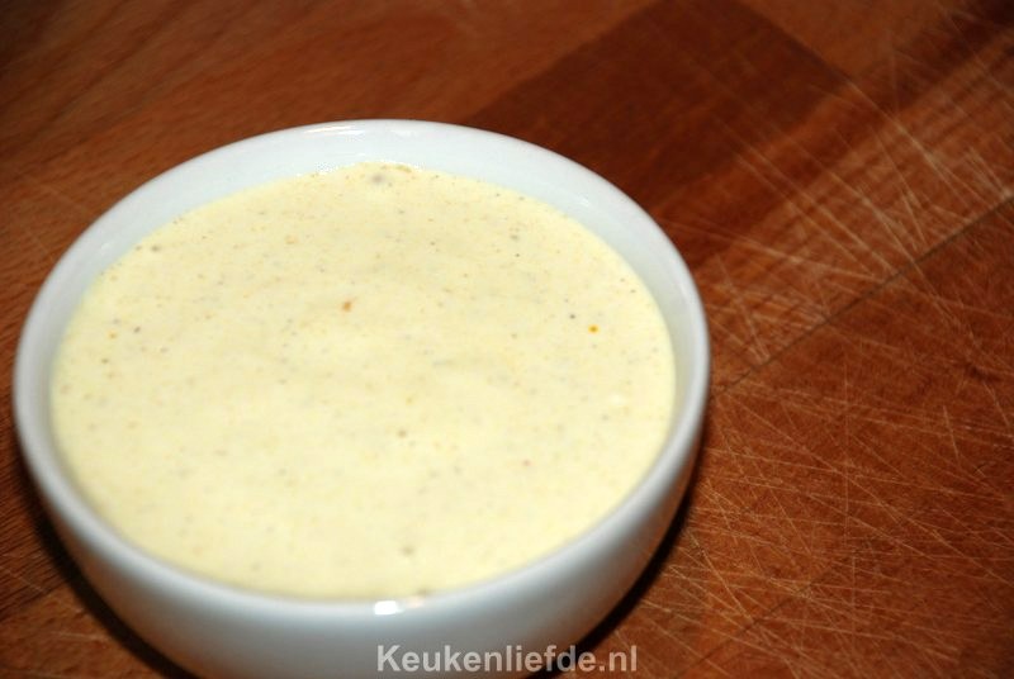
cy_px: 340
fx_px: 4739
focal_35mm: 168
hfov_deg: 12.2
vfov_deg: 8.2
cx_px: 507
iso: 160
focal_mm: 112
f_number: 5.6
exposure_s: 1/60
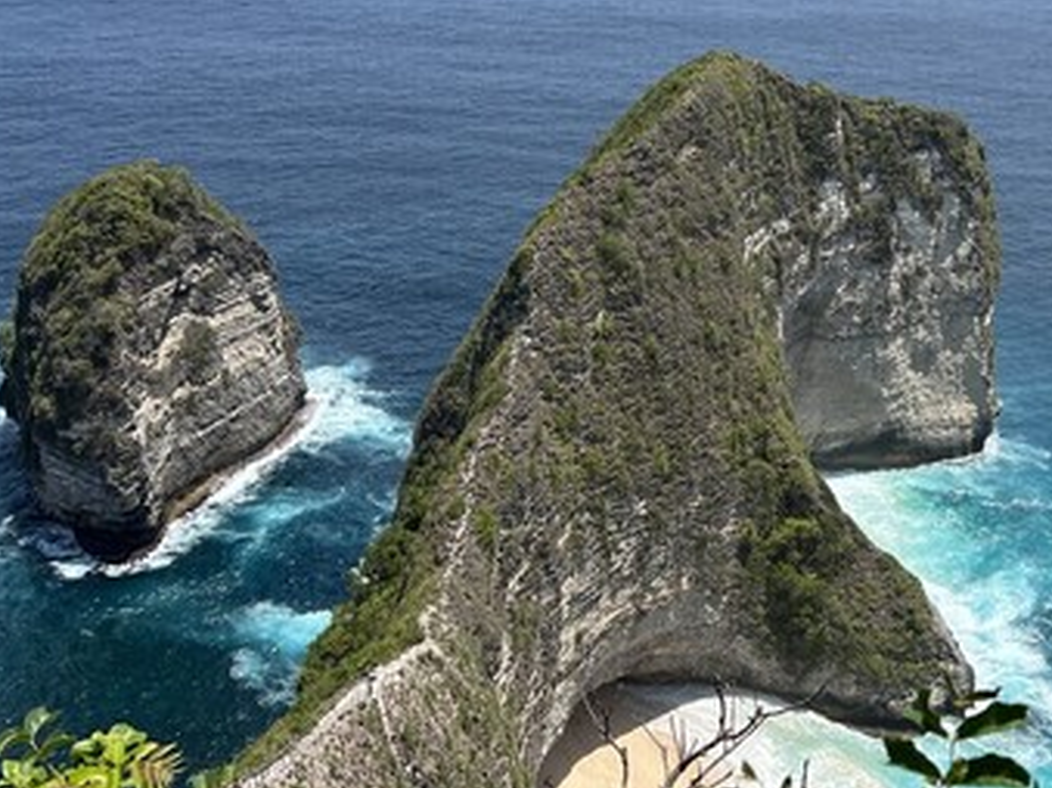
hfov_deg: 40.8
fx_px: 1397
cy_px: 298
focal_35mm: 46
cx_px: 692
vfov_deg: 31.4
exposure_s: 1/4630
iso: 50
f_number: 1.5
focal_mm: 5.7
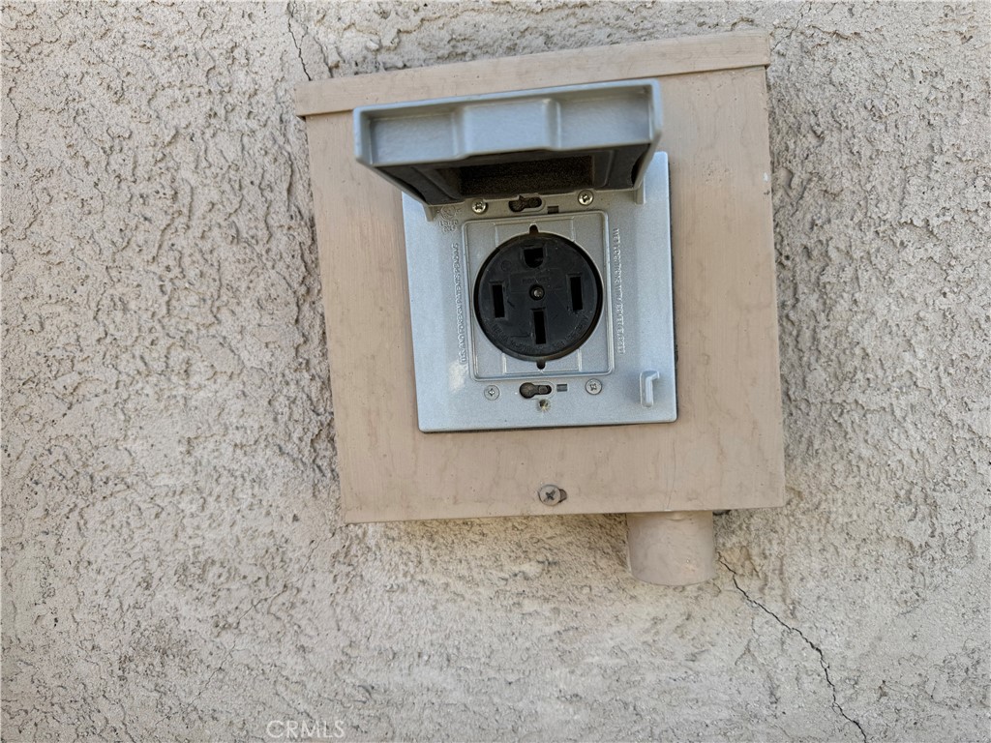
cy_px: 372
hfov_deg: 71.6
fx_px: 687
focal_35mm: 24
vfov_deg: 56.8
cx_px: 496
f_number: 1.78
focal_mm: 6.76
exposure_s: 1/938
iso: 80
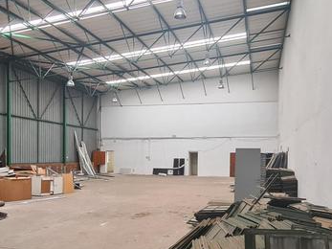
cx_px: 184
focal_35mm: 30
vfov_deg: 46.2
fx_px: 288
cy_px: 163
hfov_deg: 59.8
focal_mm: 2.2
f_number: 2.2
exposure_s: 1/50
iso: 125
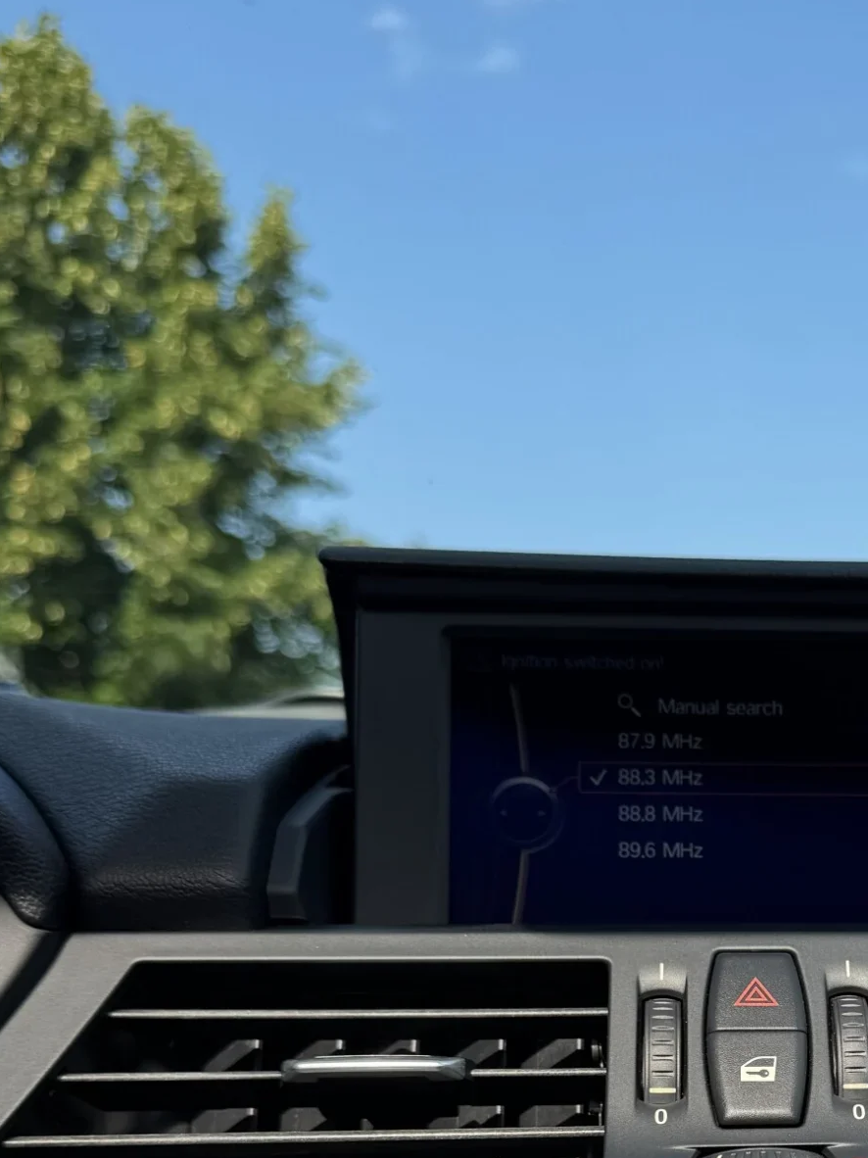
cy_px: 1062
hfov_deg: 26.5
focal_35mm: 52
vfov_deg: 34.6
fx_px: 1739
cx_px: 868
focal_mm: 6.76
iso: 80
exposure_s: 1/2041
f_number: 1.78
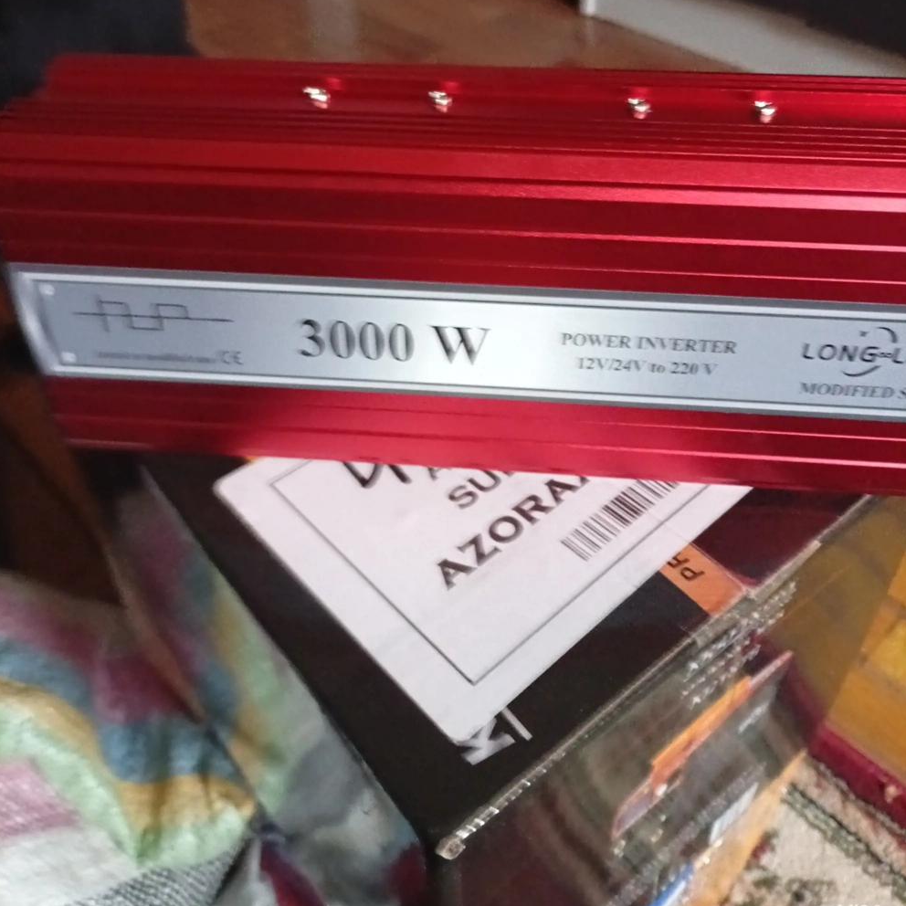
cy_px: 318
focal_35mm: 32
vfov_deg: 50.4
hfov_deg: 51.1
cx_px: 452
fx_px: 948
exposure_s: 1/20
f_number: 1.8
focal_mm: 3.84
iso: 1025
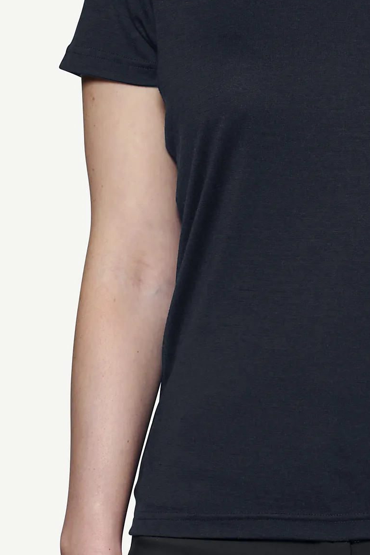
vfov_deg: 5.9
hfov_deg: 4.0
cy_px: 651
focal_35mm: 347
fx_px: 5348
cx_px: 315
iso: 160
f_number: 7.1
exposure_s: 1/160
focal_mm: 70
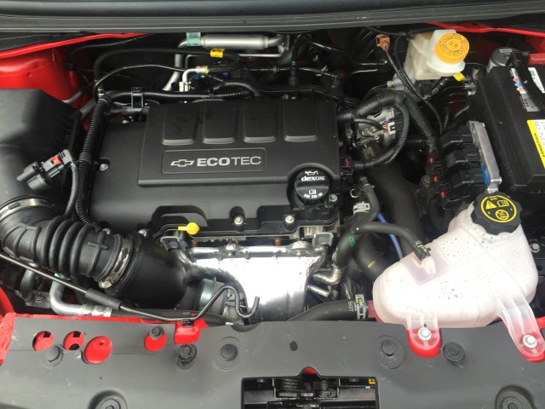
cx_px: 272
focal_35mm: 29
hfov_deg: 61.7
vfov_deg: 48.2
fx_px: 457
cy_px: 204
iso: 50
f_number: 2.2
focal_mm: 4.15
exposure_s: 1/120
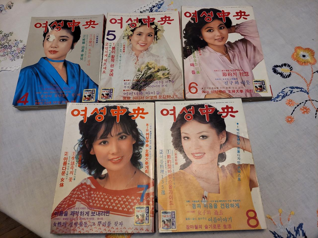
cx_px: 159
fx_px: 220
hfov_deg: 71.6
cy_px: 119
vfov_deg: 56.8
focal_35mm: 24
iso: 200
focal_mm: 5.23
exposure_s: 1/119
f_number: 1.8
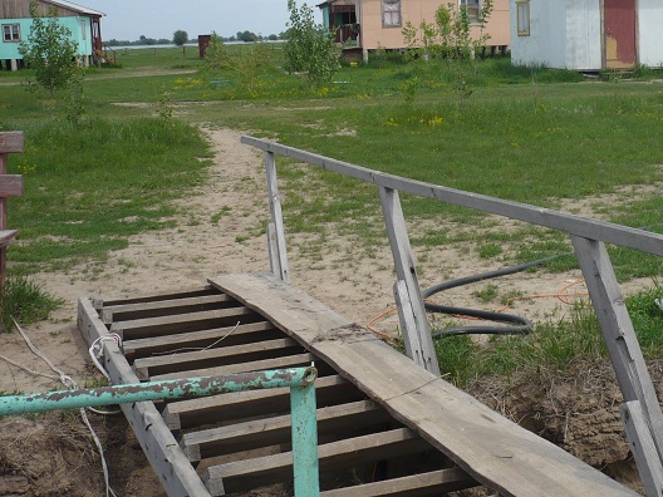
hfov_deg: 35.6
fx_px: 1015
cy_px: 179
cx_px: 471
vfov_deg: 27.4
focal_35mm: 53
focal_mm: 5.8
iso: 100
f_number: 8
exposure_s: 1/250
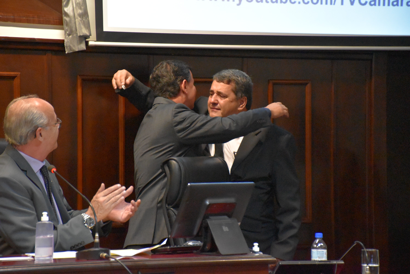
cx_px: 205
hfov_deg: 14.4
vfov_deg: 9.6
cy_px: 137
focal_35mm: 142
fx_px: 1624
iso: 8000
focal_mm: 95
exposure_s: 1/125
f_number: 5.3
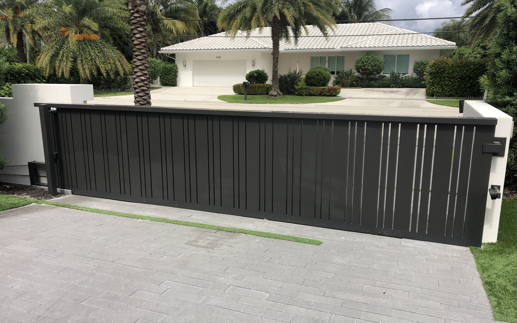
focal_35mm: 30
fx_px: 423
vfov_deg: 41.8
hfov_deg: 62.9
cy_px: 169
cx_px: 256
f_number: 1.8
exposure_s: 1/1279
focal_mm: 4
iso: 20
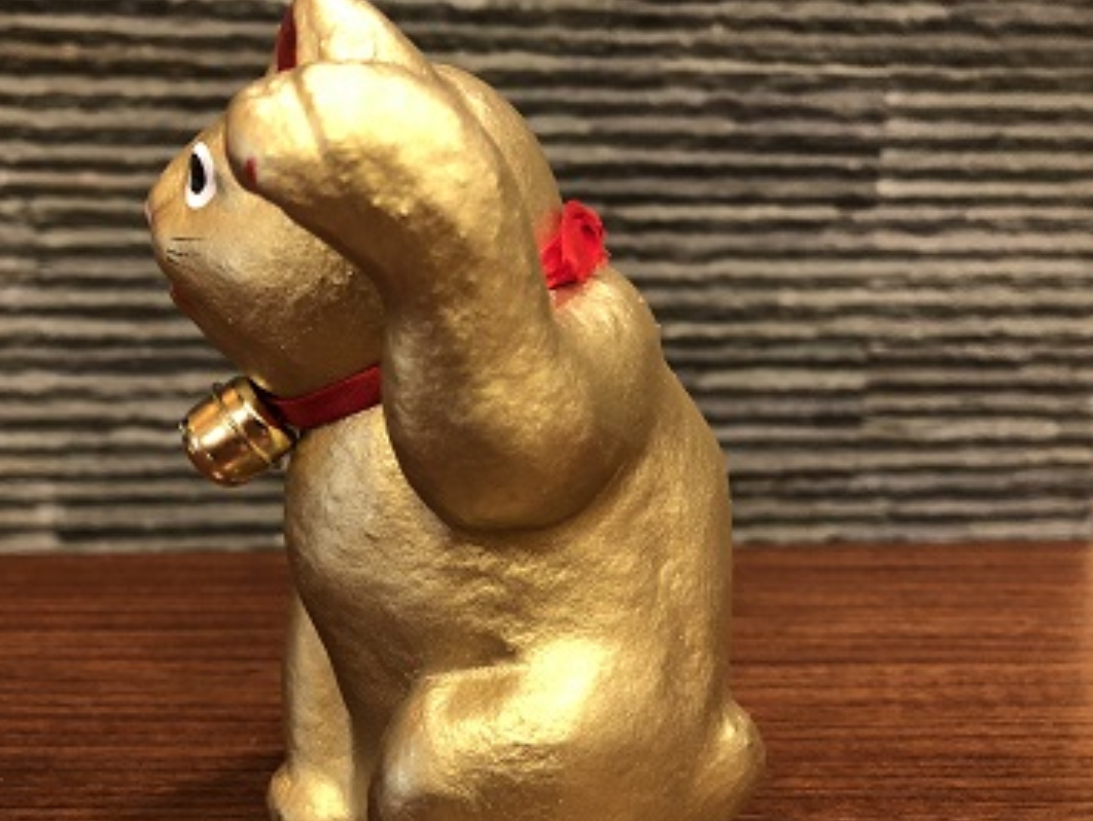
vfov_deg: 41.8
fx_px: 1074
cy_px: 465
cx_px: 469
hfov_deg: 53.7
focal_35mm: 34
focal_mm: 4
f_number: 1.8
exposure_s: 1/13
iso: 100
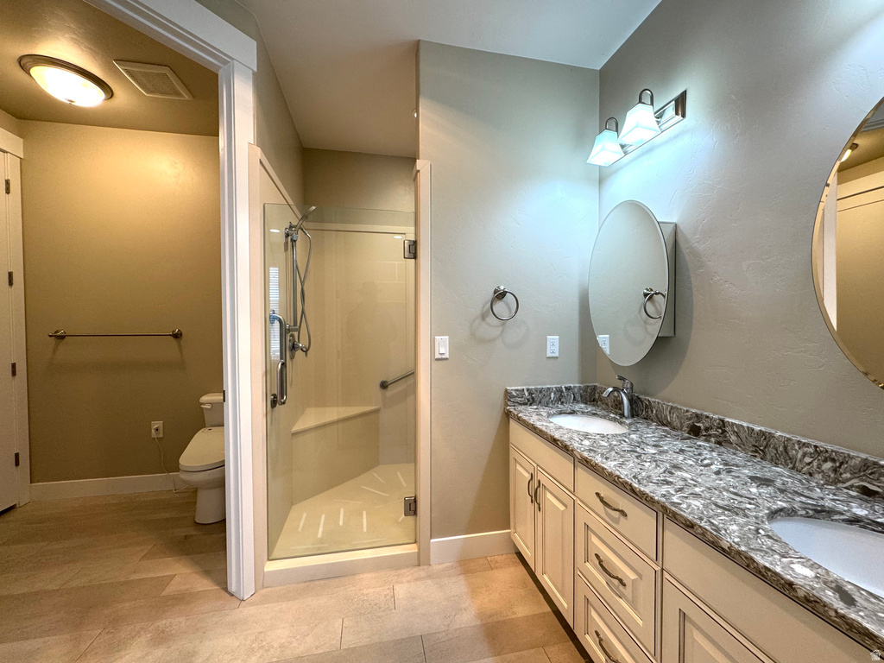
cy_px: 332
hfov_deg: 102.1
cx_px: 442
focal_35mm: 14
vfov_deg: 85.7
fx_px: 358
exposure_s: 1/120
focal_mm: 2.22
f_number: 2.2
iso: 125
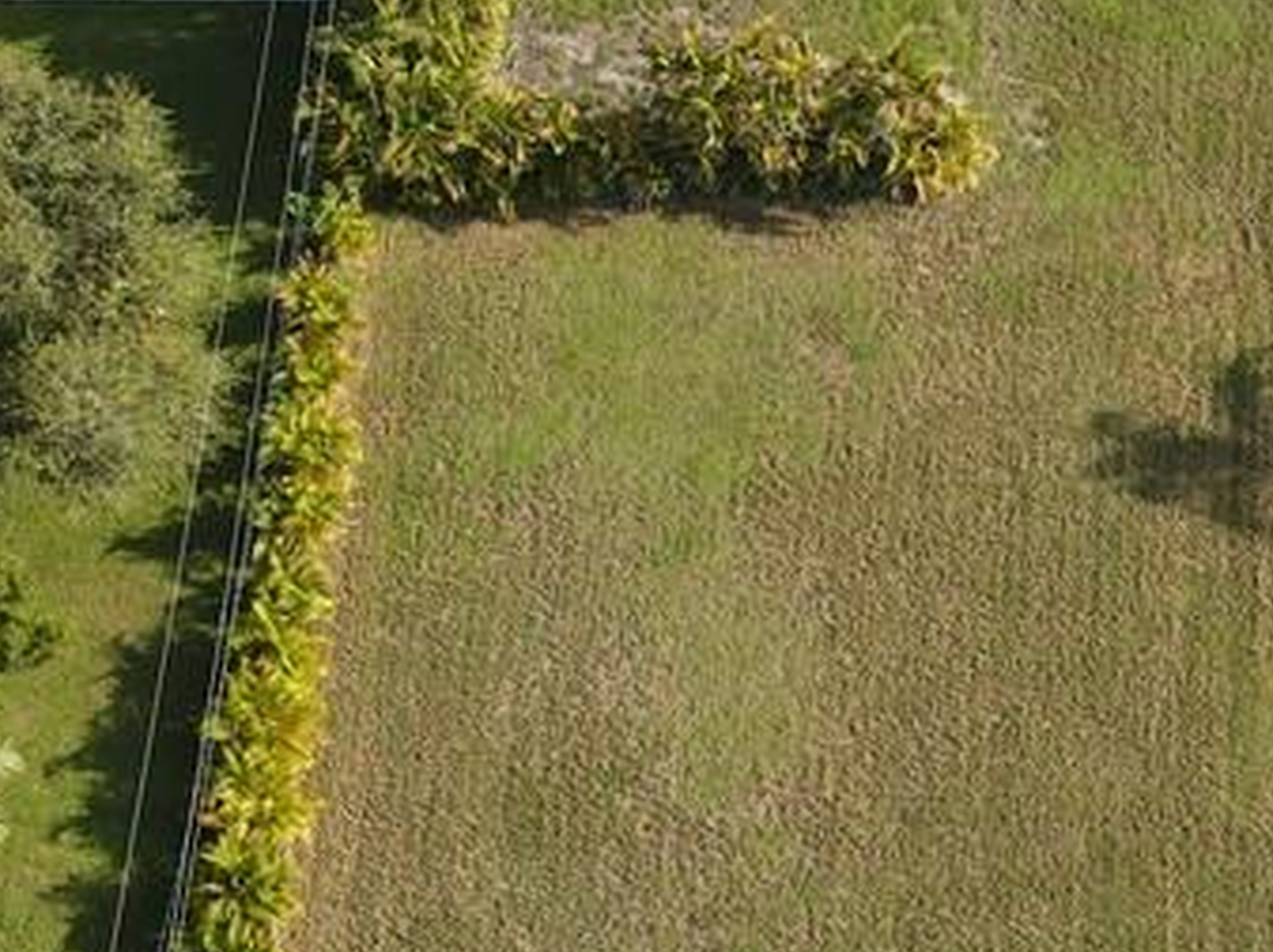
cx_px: 1303
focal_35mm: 73
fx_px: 2682
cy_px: 706
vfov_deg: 20.0
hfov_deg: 25.3
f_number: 2.8
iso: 110
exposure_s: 1/320
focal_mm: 4.5
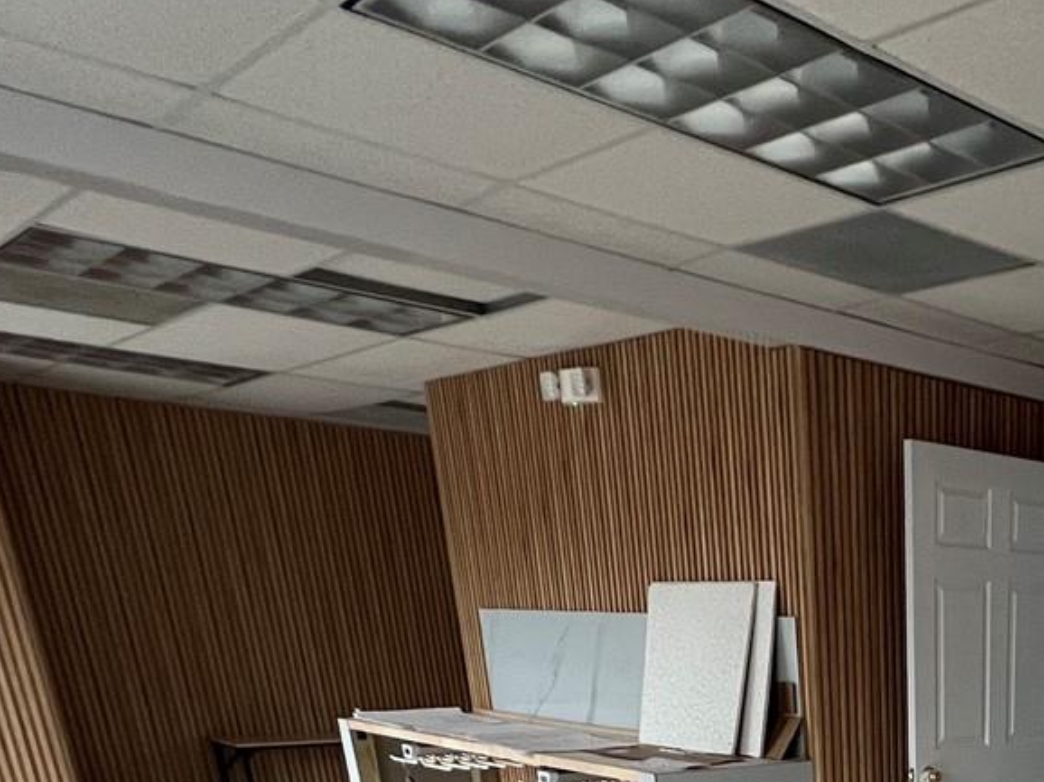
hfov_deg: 43.8
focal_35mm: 36
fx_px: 1085
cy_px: 1067
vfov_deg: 29.8
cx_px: 1046
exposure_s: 1/86
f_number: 1.8
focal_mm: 1.57
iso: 250
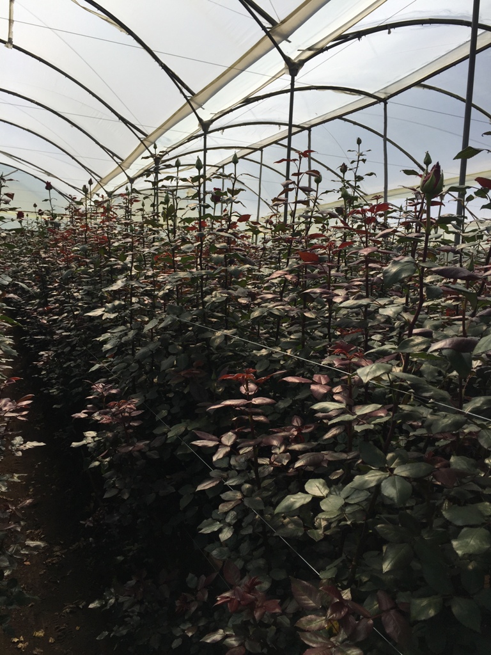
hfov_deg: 48.2
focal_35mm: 29
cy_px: 328
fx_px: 548
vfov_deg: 61.7
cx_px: 246
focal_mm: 4.15
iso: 32
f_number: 2.2
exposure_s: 1/3597
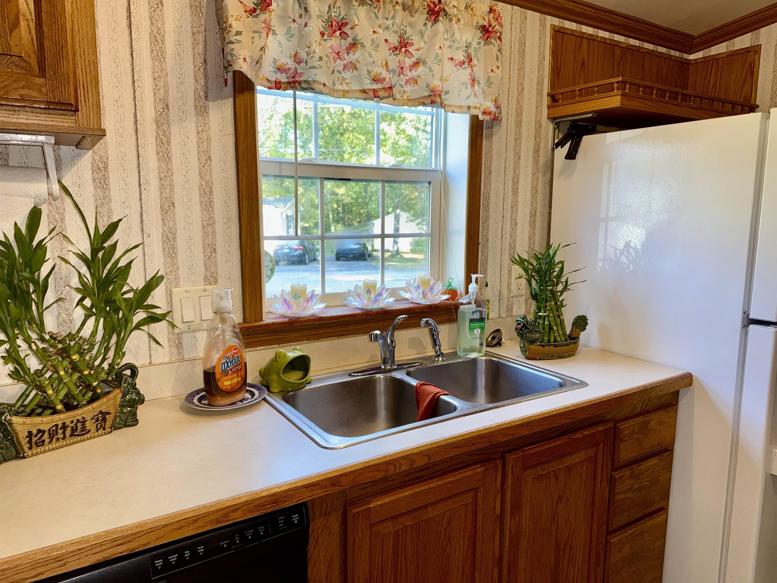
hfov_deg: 71.6
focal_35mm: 24
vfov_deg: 56.8
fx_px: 539
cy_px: 292
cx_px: 388
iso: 80
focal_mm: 6.76
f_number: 1.78
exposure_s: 1/52
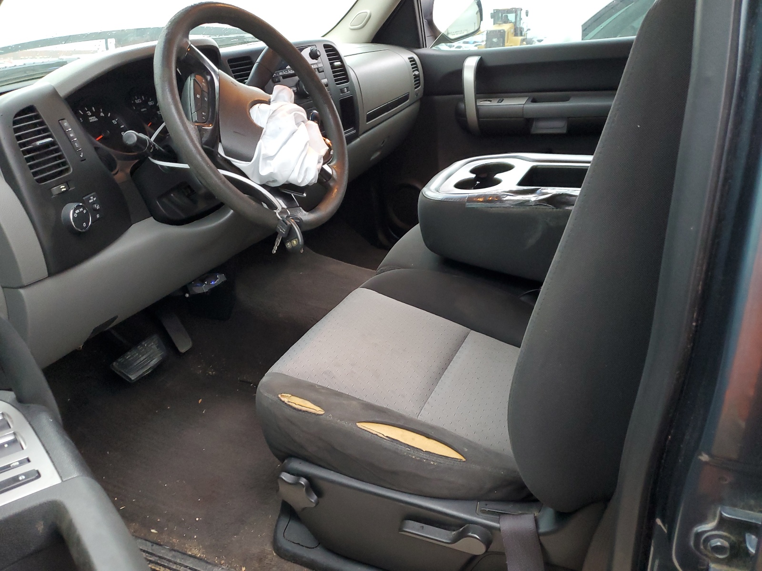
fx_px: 572
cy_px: 286
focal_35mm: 26
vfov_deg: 53.1
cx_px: 381
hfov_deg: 67.3
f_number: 1.5
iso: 199
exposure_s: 1/60.2
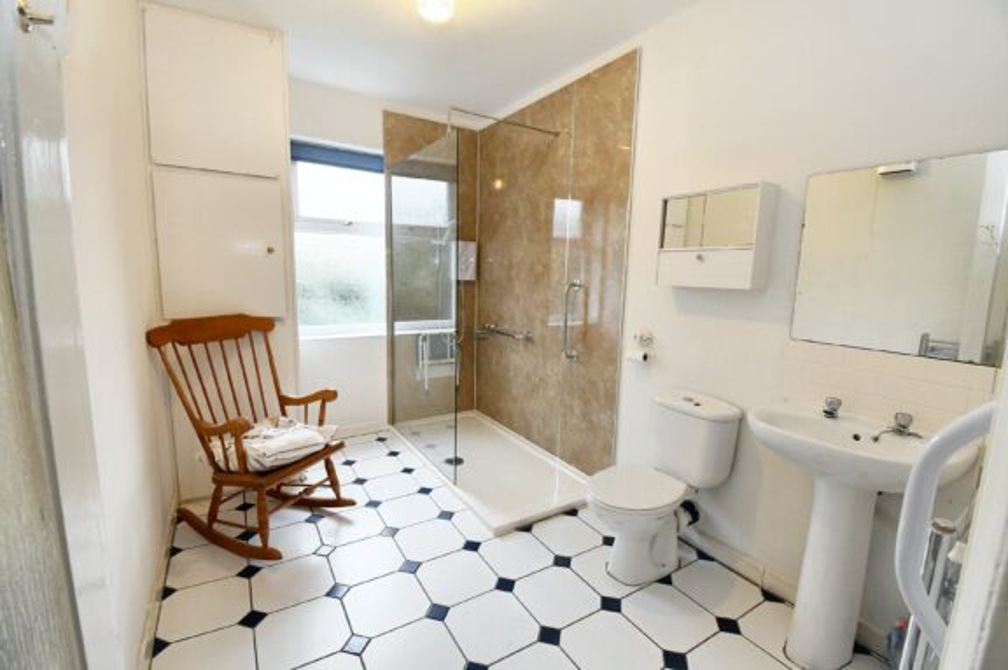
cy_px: 335
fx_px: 420
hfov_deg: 100.4
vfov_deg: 77.2
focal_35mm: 15
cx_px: 504
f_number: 10
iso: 2200
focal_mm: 10
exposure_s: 1/25
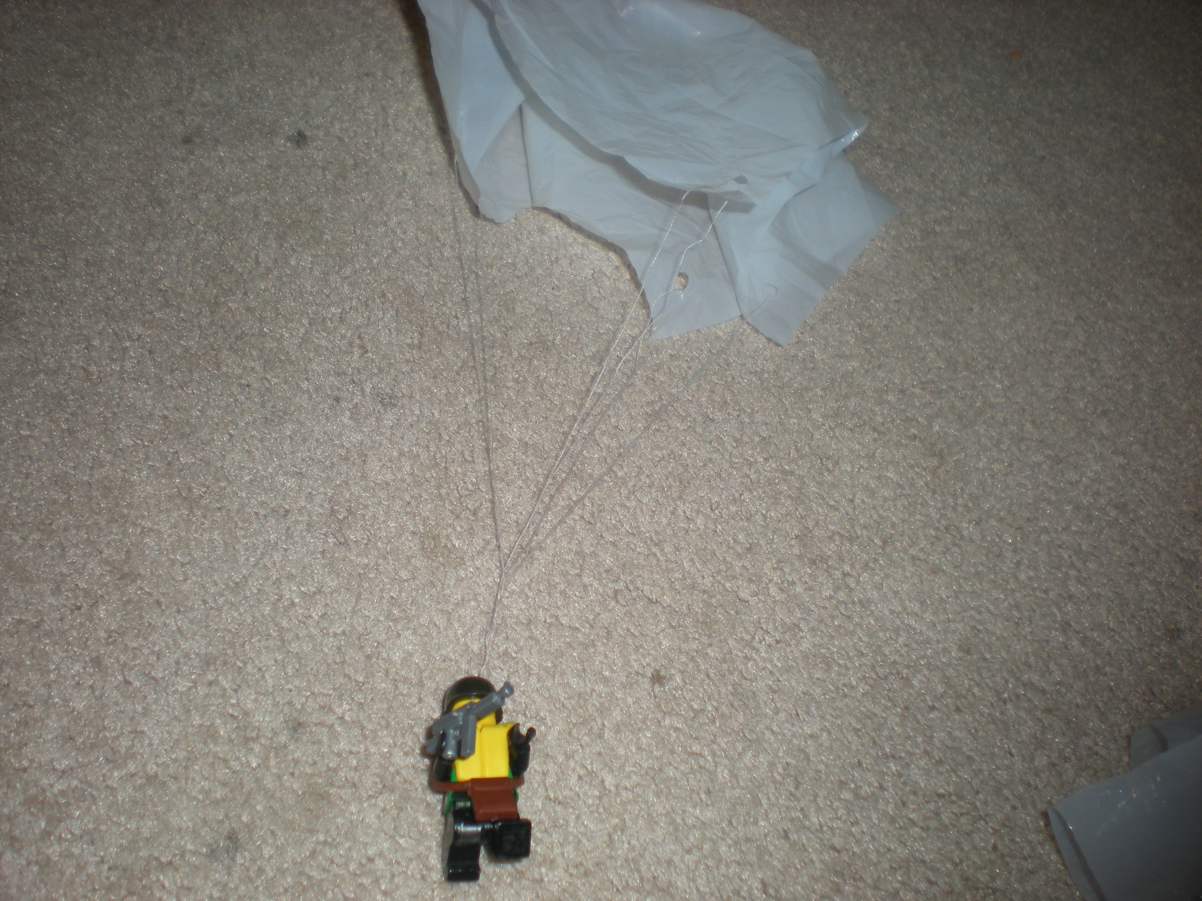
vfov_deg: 37.7
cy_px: 450
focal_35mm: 38
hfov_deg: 49.0
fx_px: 1320
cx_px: 601
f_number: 3.1
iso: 64
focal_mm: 6.3
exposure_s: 1/60
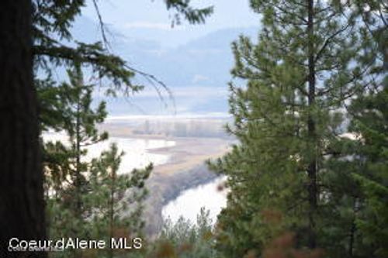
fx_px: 1207
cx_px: 194
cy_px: 129
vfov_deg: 12.2
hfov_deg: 18.3
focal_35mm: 112
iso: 320
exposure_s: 1/125
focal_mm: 112
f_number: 4
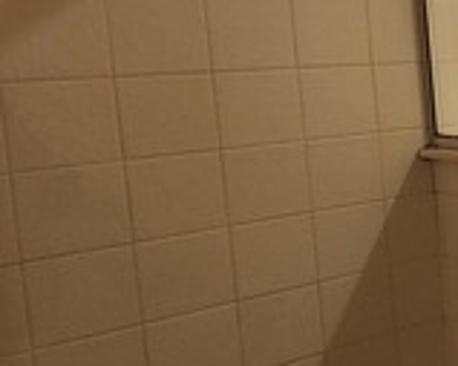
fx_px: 691
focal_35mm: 51
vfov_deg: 29.4
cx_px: 714
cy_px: 115
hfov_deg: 25.6
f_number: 2.2
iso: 400
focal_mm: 2.2
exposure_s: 1/30
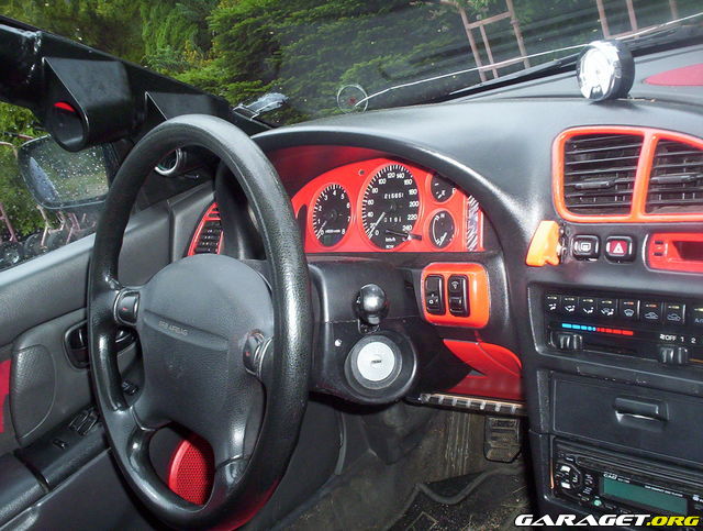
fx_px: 773
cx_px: 352
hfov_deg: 48.9
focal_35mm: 38
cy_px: 266
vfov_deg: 37.9
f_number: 4.5
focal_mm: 4.99
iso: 140
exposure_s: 1/60
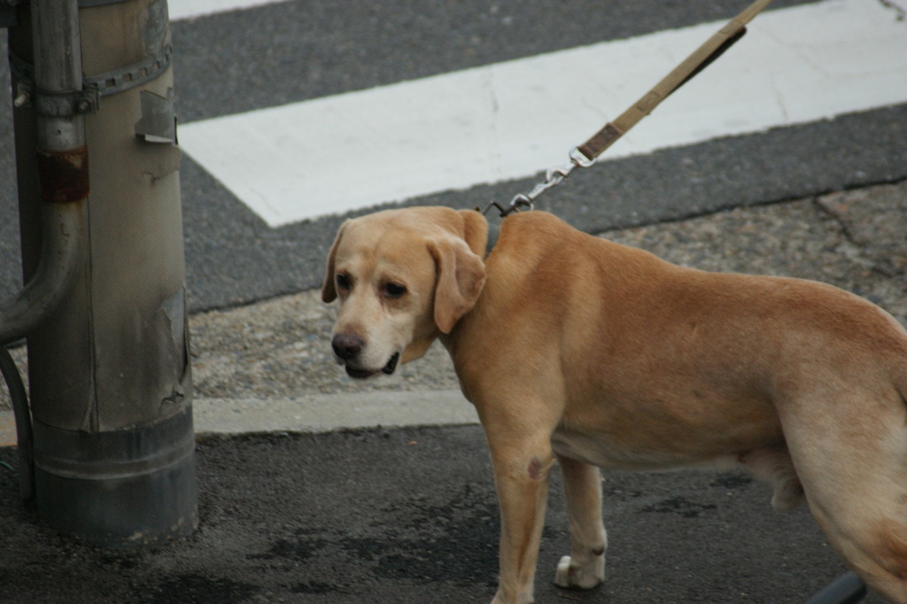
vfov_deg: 3.3
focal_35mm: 420
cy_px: 302
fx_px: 10578
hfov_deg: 4.9
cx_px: 454
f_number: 5.6
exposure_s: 1/80
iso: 400
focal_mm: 280
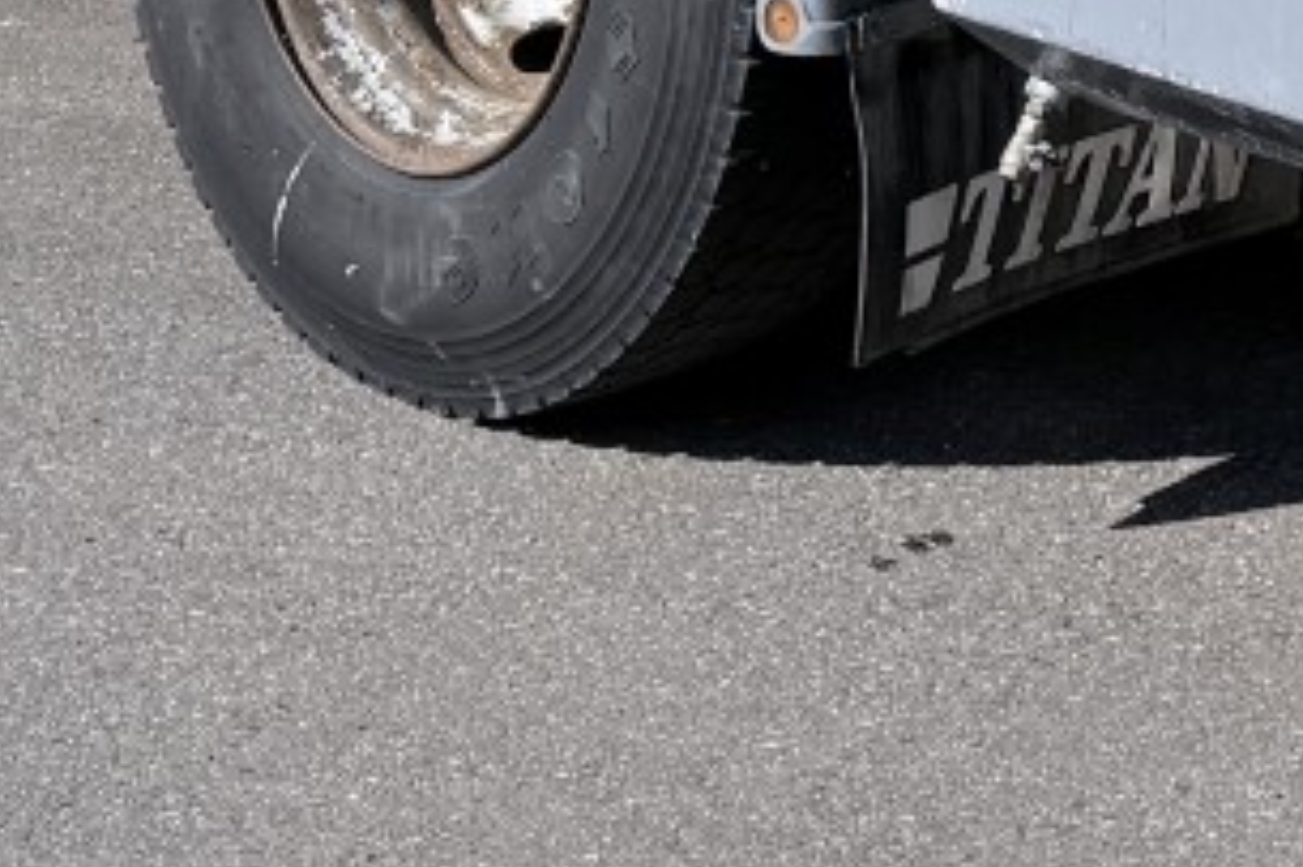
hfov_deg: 16.9
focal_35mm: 118
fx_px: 4268
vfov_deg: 10.1
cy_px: -1247
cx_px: 1337
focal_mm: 6.76
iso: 100
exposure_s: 1/5714
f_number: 1.78
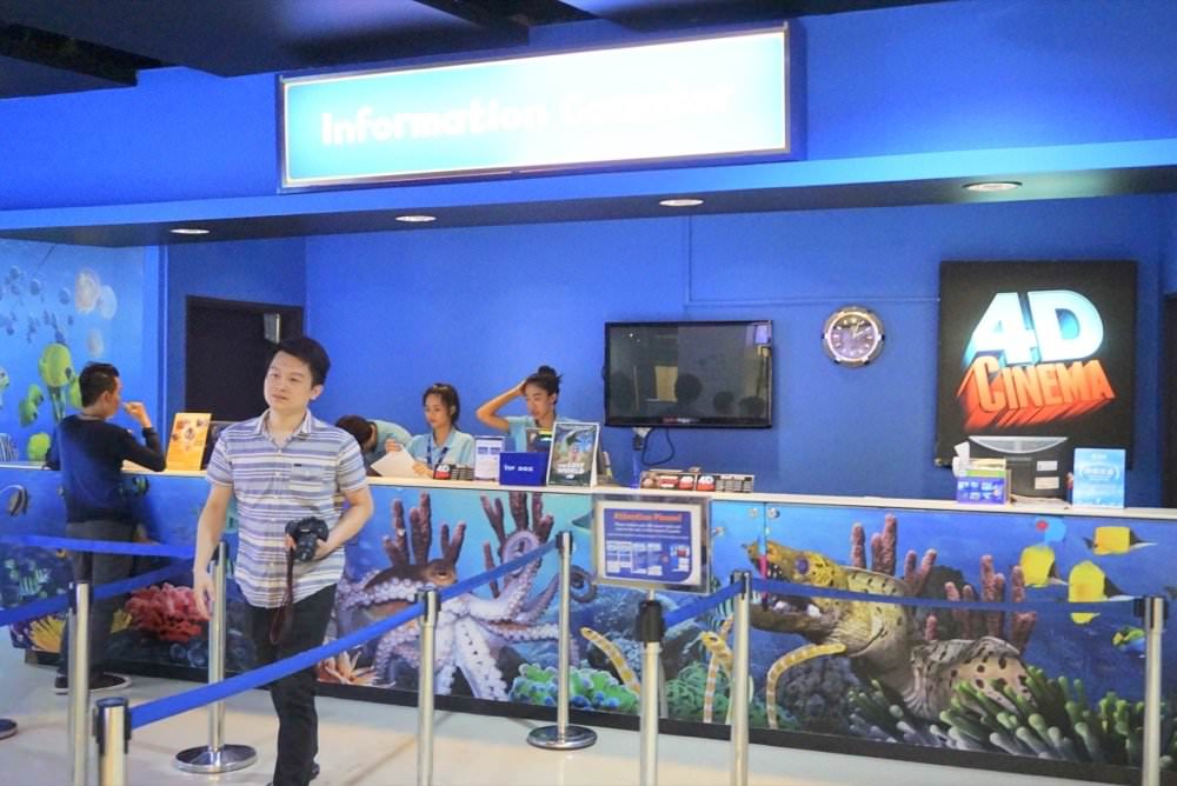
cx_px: 588
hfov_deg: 51.3
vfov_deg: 35.5
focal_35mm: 38
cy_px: 393
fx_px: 1227
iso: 3200
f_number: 4.5
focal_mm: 25
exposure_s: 1/60
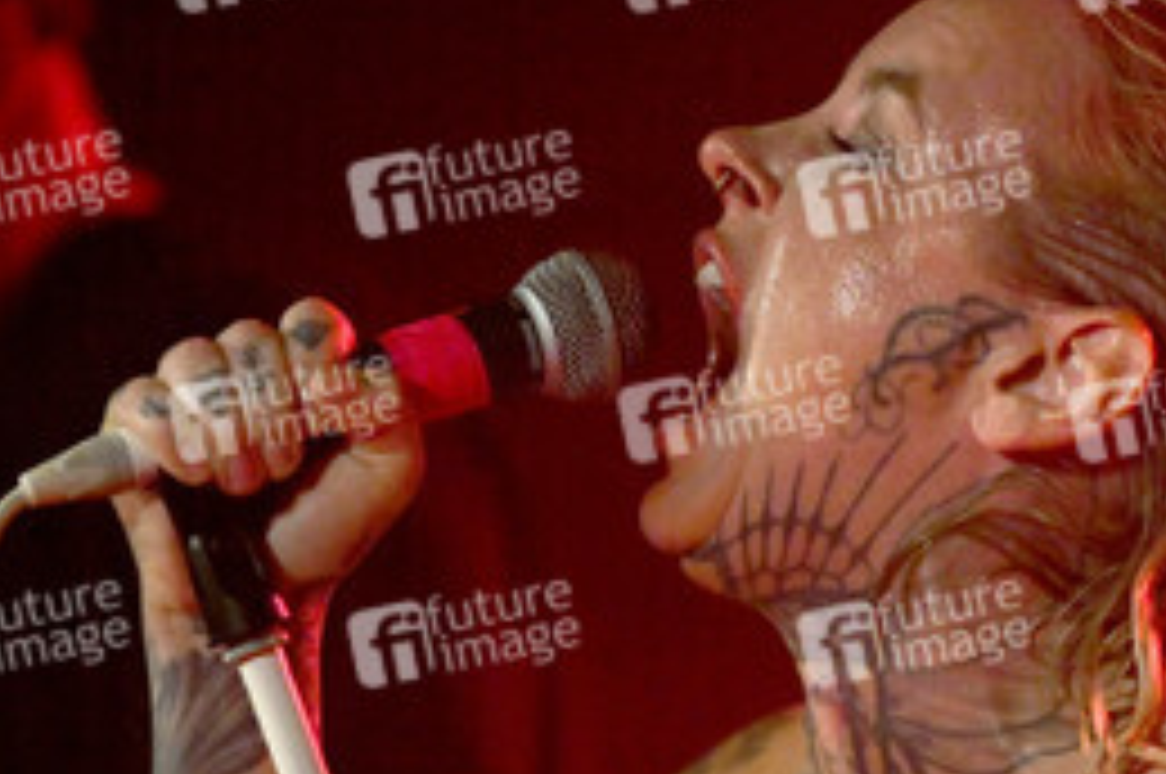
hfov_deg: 7.6
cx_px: 795
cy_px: 522
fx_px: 8734
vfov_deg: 5.1
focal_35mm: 270
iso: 6400
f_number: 2.8
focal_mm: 155
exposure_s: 1/400
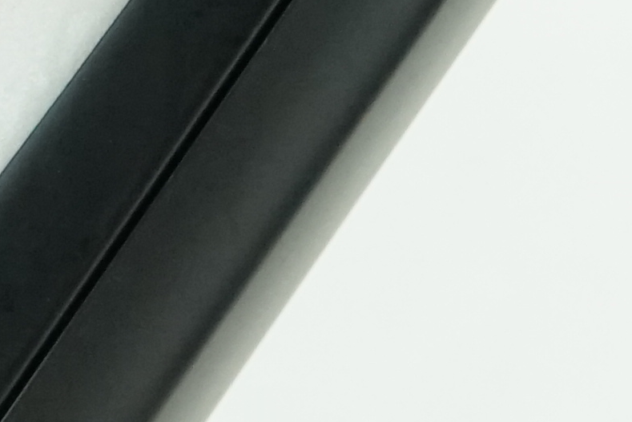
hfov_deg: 8.6
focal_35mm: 213
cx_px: 1644
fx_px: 3739
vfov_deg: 6.2
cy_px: -511
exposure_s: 1/200
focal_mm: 28
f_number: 5.6
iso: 2500
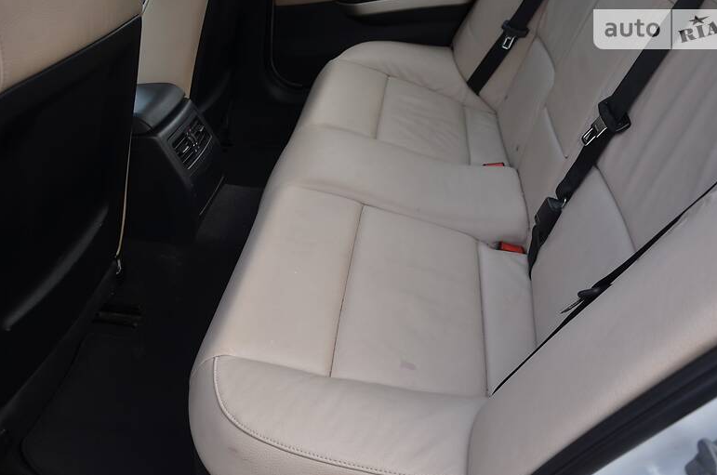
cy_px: 244
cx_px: 369
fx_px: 557
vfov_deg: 46.2
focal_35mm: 28
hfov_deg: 65.6
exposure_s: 1/200
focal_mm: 18
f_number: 3.5
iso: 200
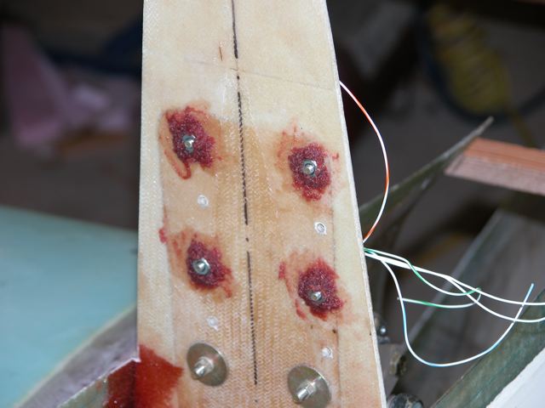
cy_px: 204
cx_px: 272
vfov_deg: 8.4
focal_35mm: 176
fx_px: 2771
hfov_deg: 11.2
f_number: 4
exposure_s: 1/125
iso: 100
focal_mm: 44.7
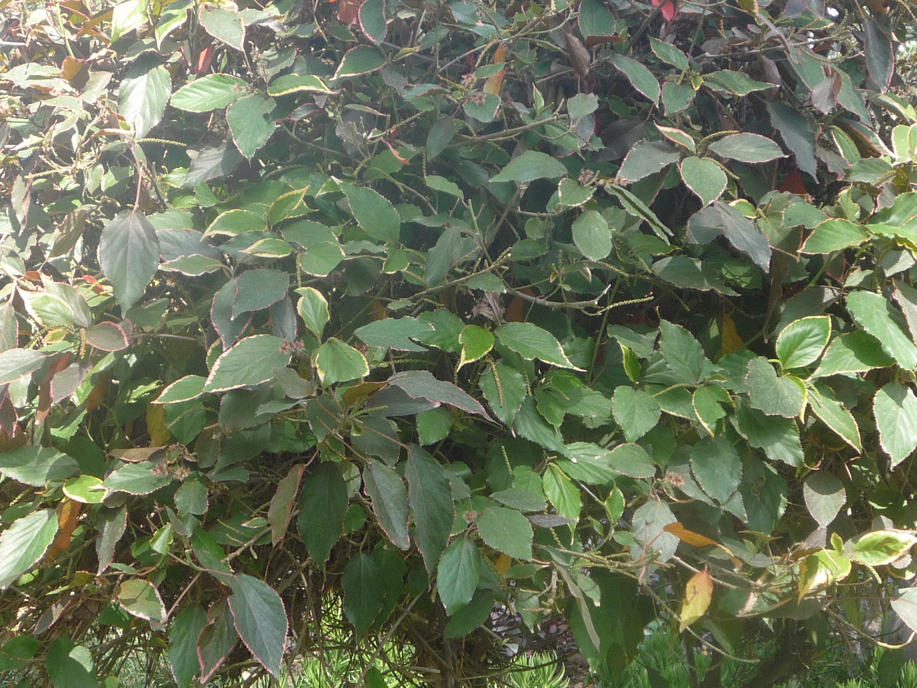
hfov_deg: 27.4
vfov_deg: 20.7
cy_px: 344
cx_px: 458
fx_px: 1881
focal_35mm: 71
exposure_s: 1/100
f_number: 4.3
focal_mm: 7
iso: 100
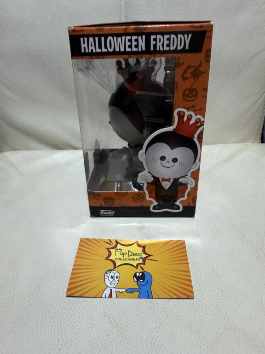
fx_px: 255
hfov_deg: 54.9
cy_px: 171
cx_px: 131
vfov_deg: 69.4
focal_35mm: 25
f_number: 2.2
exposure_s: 1/20
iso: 200
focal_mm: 2.22
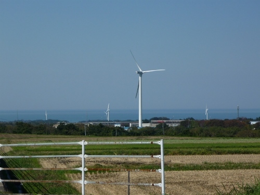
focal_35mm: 100
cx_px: 130
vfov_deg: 14.8
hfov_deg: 19.6
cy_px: 98
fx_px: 751
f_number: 5.1
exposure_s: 1/800
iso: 100
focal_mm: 16.5
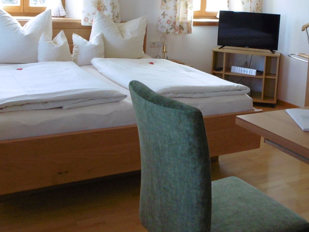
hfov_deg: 40.2
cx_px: 187
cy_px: 35
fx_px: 420
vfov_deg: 29.9
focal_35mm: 47
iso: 200
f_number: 3
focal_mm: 4
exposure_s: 1/80
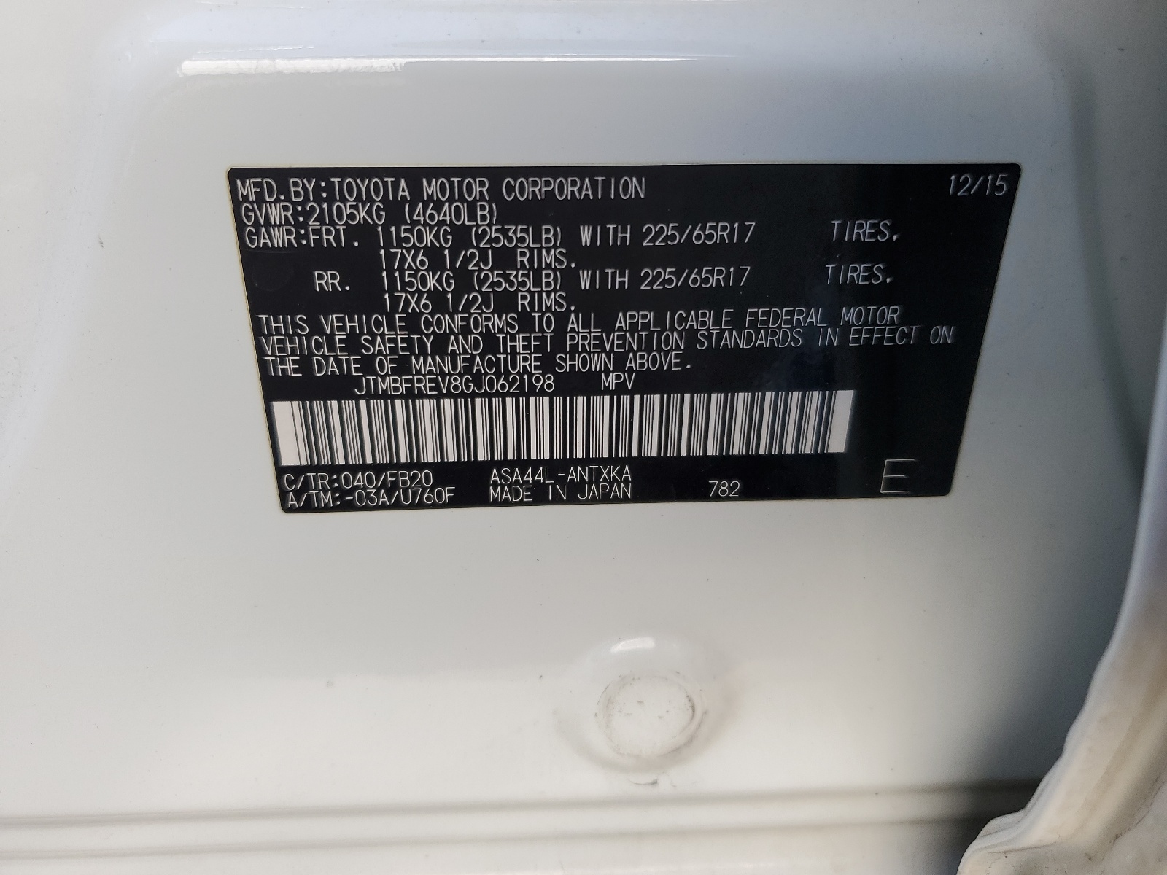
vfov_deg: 53.1
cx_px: 584
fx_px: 877
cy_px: 438
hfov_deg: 67.3
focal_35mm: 26
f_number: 1.5
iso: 50
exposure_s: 1/435
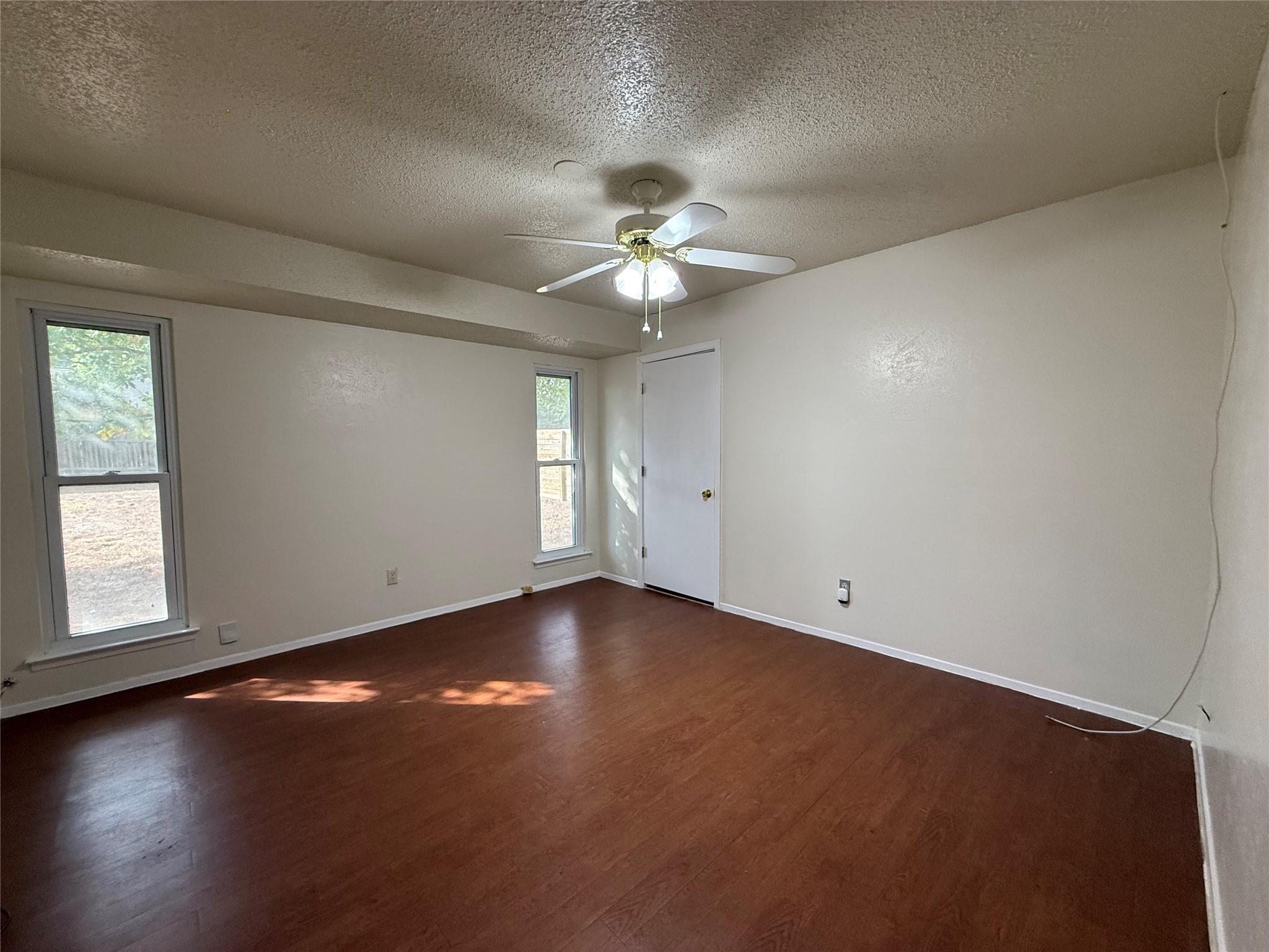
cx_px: 634
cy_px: 476
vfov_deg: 85.7
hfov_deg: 102.1
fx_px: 513
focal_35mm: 14
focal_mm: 2.22
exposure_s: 1/120
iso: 320
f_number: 2.2
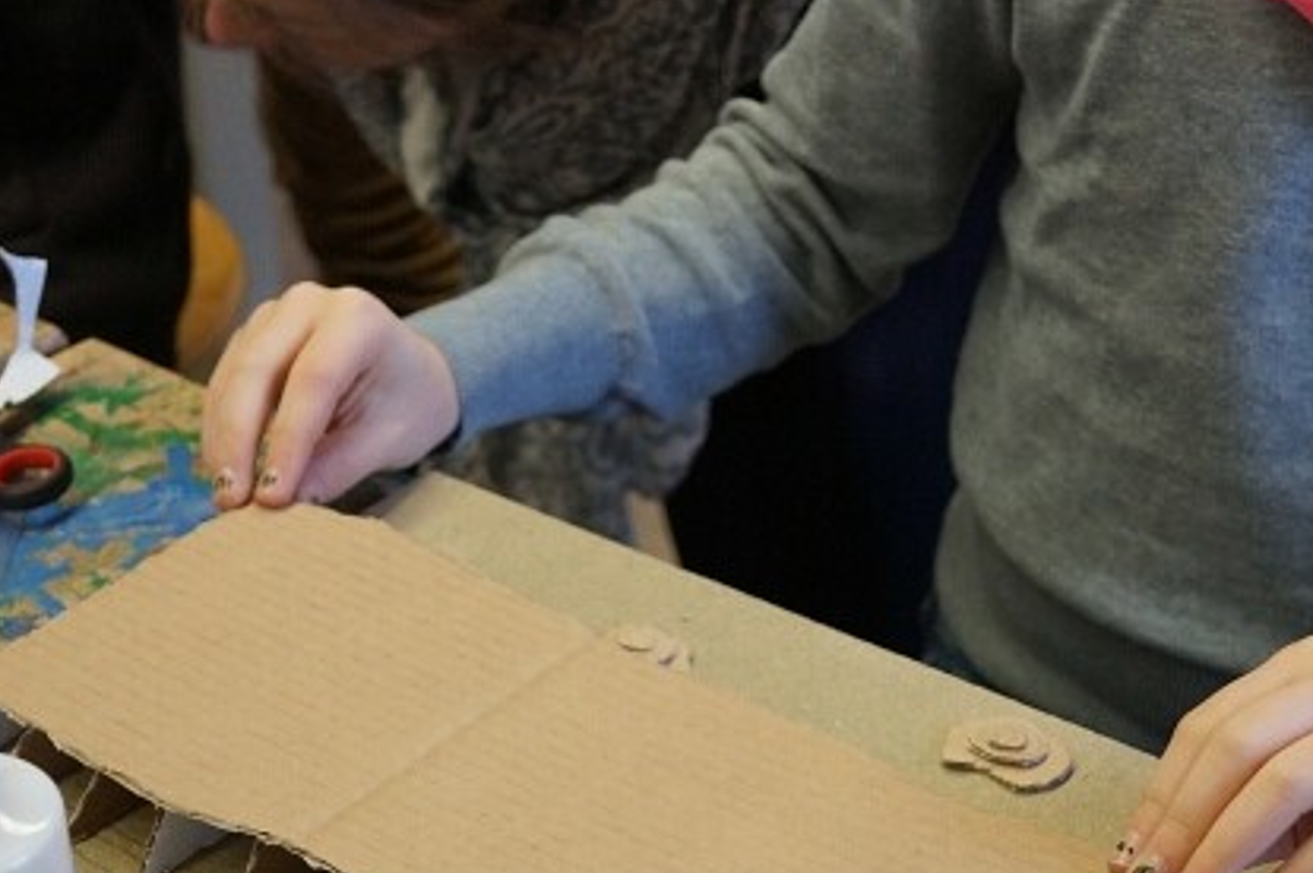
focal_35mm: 81
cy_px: 740
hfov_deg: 25.1
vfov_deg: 16.7
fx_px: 2952
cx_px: 683
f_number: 4.5
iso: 1250
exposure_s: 1/160
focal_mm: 28
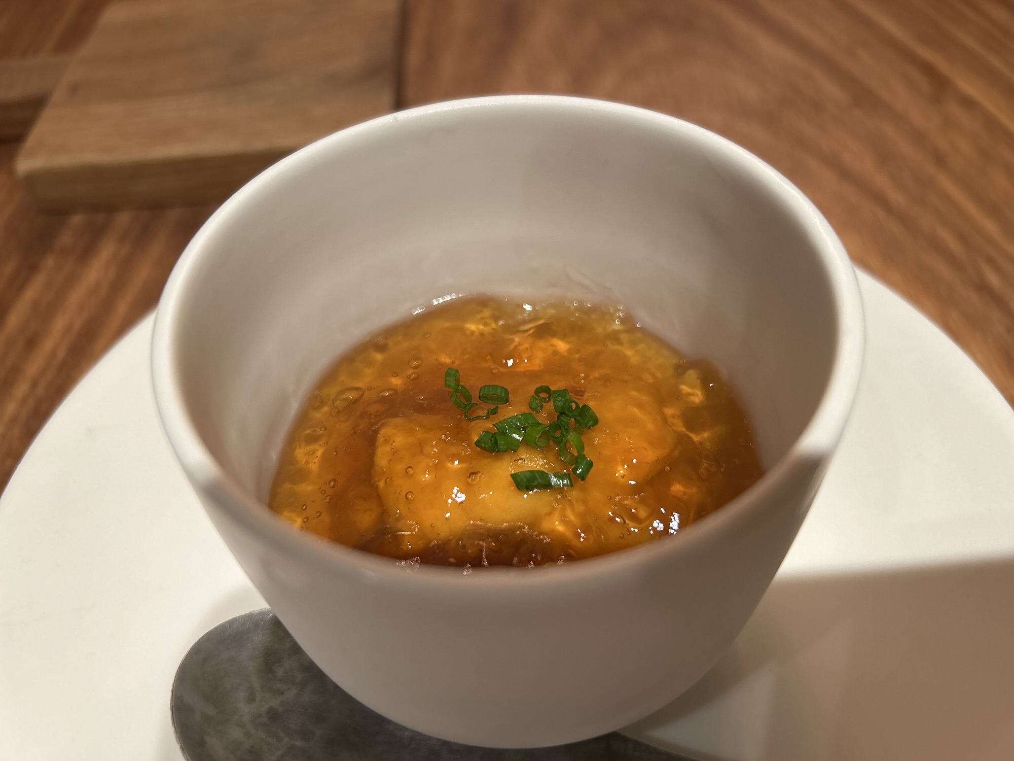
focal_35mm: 26
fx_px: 762
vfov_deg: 53.1
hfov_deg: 67.3
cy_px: 380
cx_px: 507
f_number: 1.5
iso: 125
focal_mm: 5.7
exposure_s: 1/50
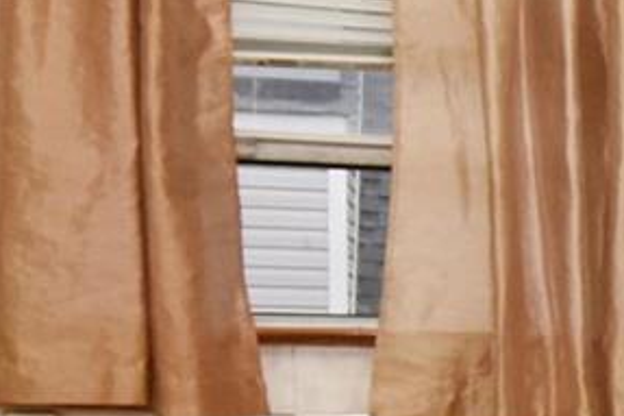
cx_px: 1196
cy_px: 325
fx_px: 1732
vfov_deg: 13.6
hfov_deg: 16.4
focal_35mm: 100
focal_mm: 14
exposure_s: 1/100
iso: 1600
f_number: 9
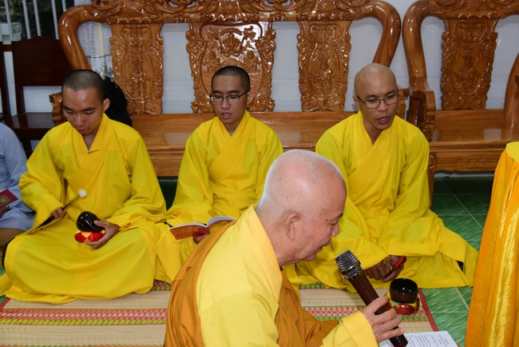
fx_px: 548
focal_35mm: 38
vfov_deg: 35.1
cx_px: 260
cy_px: 174
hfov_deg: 50.7
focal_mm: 38
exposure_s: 1/50
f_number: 5
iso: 1000
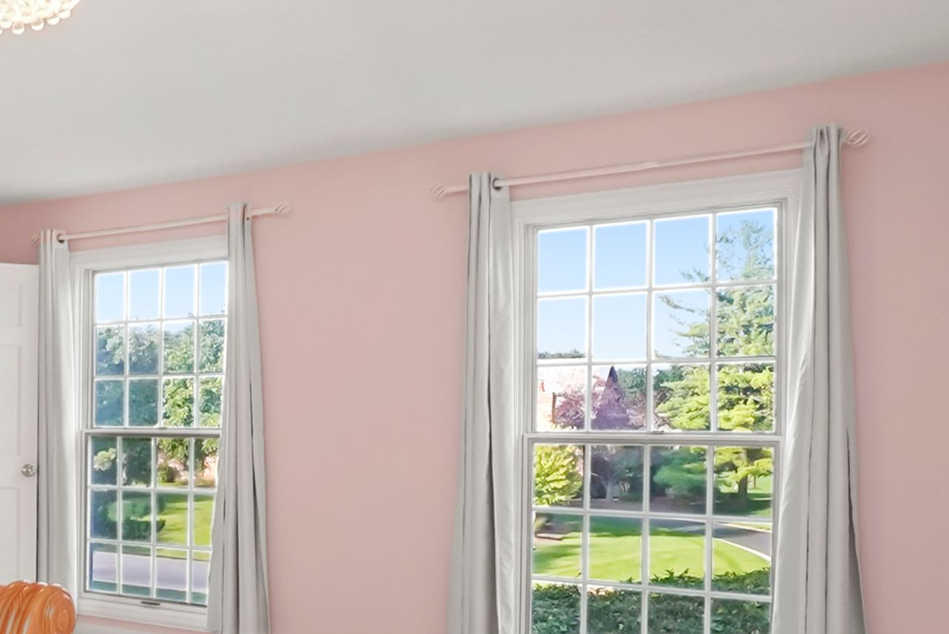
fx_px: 1055
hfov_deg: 37.7
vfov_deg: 33.0
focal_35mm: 40
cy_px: 448
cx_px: -163
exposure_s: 1/6
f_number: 11
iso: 1600
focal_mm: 12
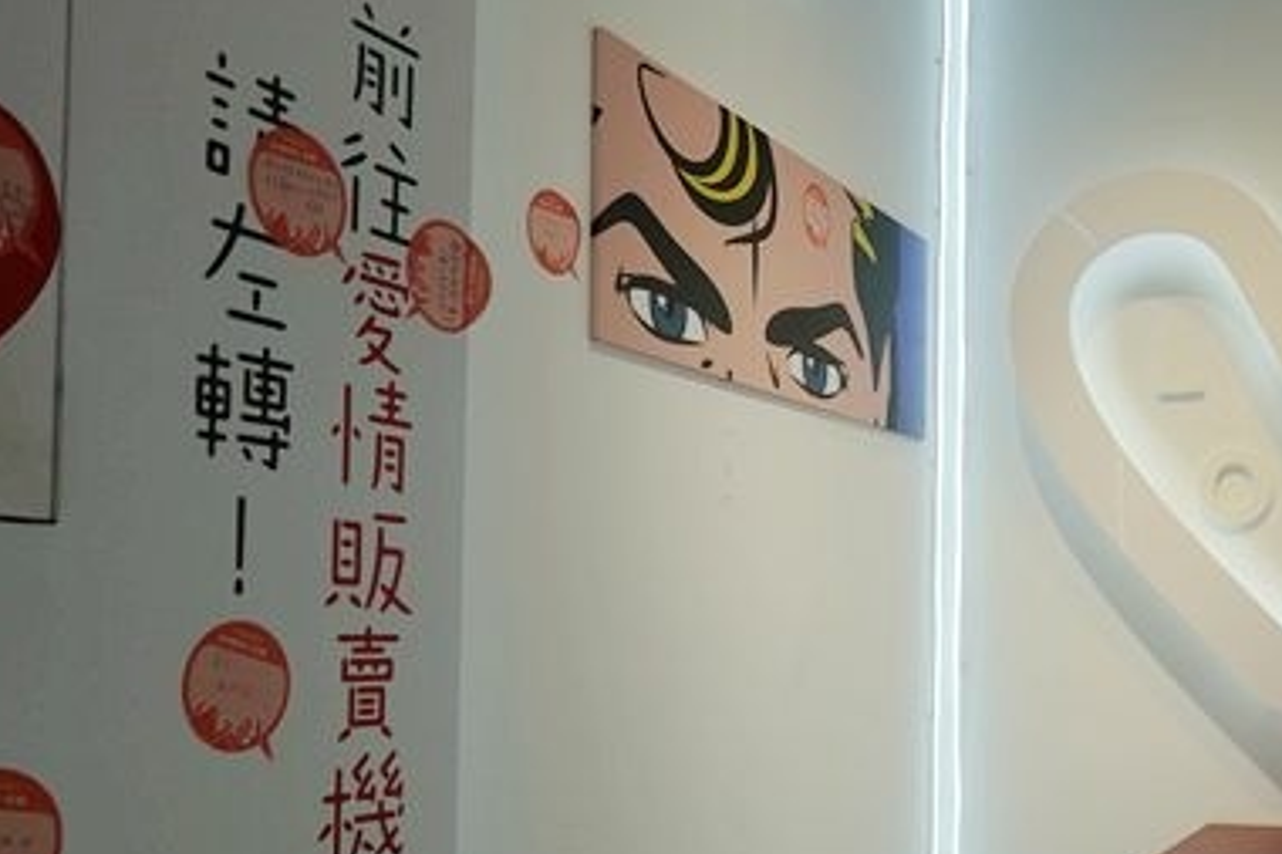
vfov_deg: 32.2
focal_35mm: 41
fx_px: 1459
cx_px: 1005
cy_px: 609
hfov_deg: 45.3
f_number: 2.8
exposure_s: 1/250
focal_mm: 9
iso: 125
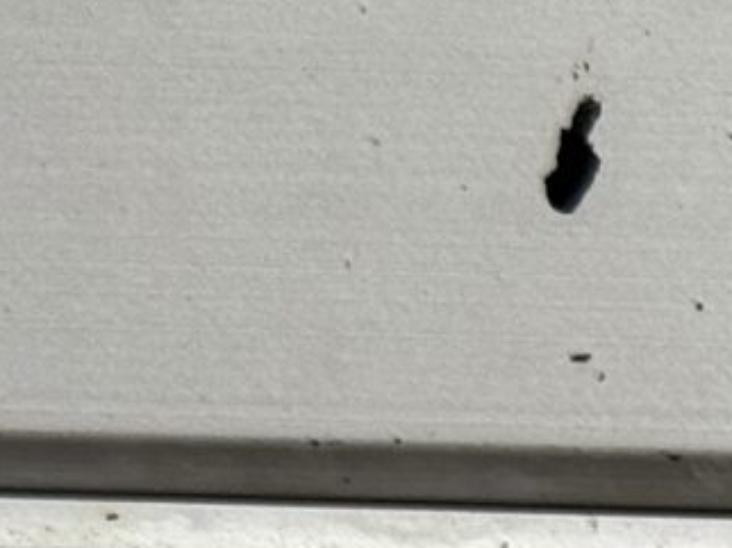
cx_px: 2501
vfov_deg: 3.7
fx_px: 8072
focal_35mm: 382
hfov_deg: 4.9
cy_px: 1876
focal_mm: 6.76
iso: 64
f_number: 1.78
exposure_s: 1/558
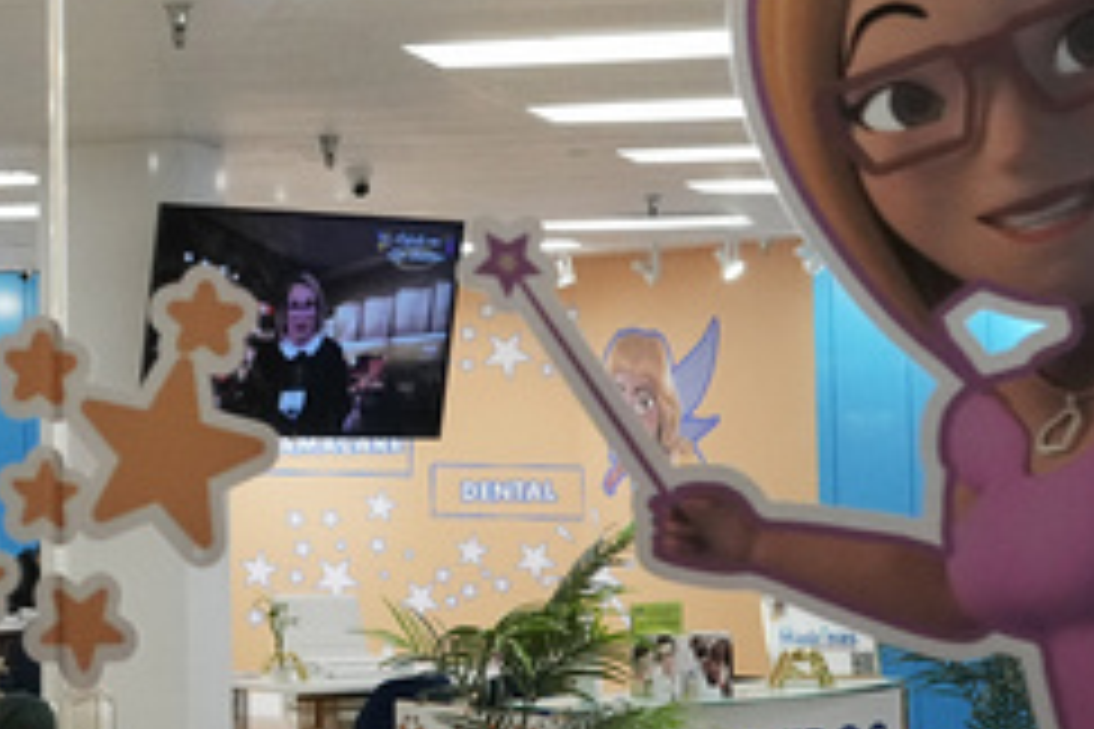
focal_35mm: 101
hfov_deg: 18.9
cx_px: -284
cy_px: 173
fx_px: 3069
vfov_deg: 13.5
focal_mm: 24
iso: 3200
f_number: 4.5
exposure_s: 1/640
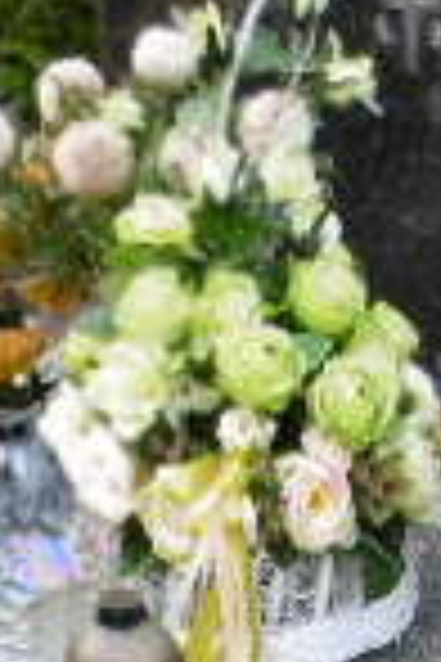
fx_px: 2003
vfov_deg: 18.3
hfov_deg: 12.5
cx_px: 351
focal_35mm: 109
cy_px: 662
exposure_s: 1/100
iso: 100
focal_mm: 4.3
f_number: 3.1
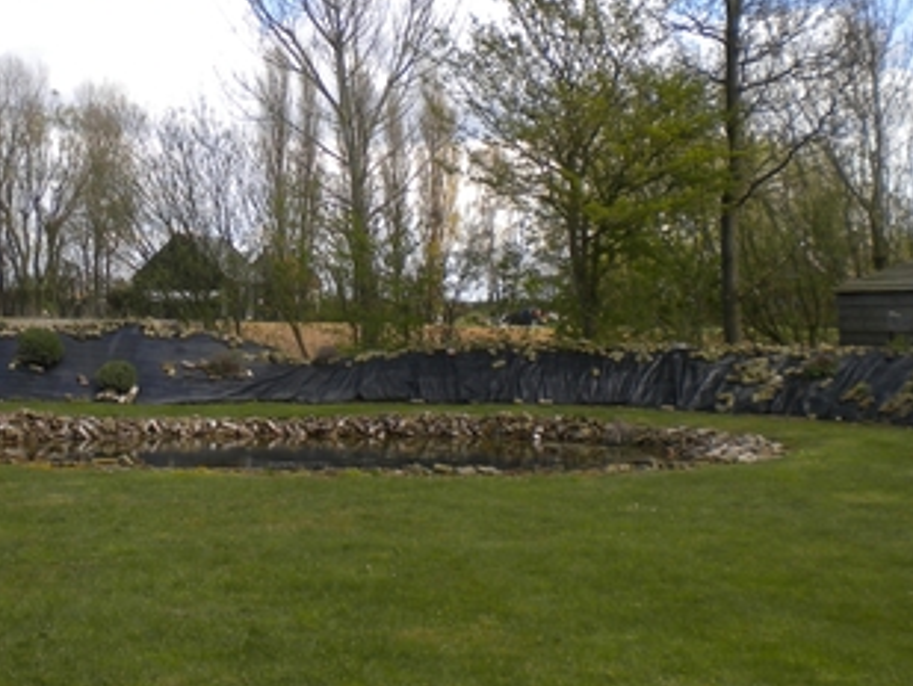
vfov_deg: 21.6
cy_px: 349
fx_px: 1794
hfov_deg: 28.2
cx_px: 242
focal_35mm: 68
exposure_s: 1/330
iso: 80
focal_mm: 6.3
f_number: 4.6
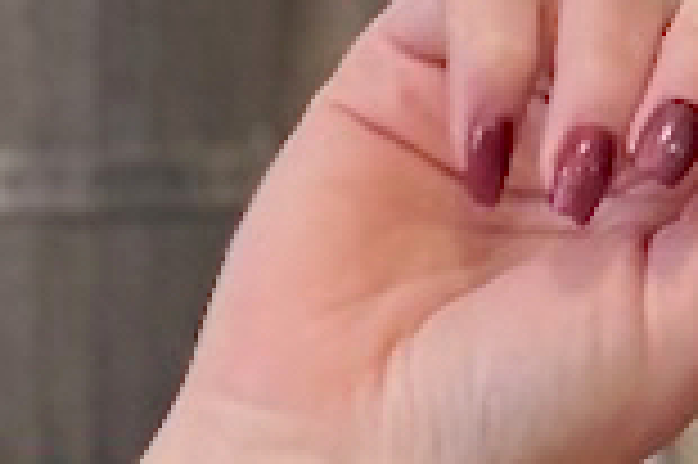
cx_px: 1322
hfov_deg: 8.6
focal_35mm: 230
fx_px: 4455
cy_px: 2343
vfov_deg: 4.9
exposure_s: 1/60
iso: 400
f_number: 1.78
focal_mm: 6.76
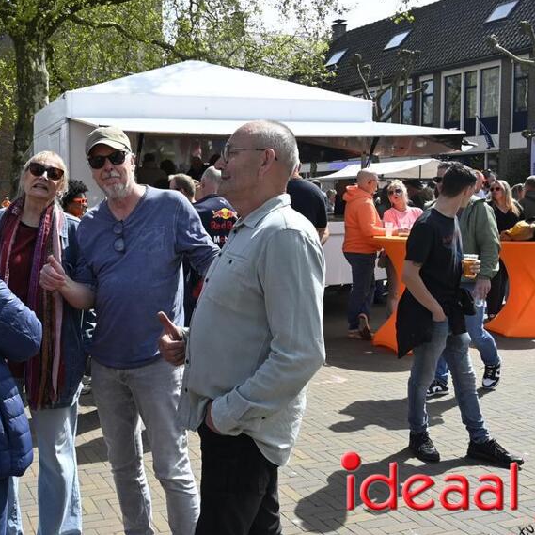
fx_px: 699
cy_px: 246
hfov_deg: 40.0
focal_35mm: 40
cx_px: 100
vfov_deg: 41.8
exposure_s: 1/320
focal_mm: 18
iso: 100
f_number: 6.3
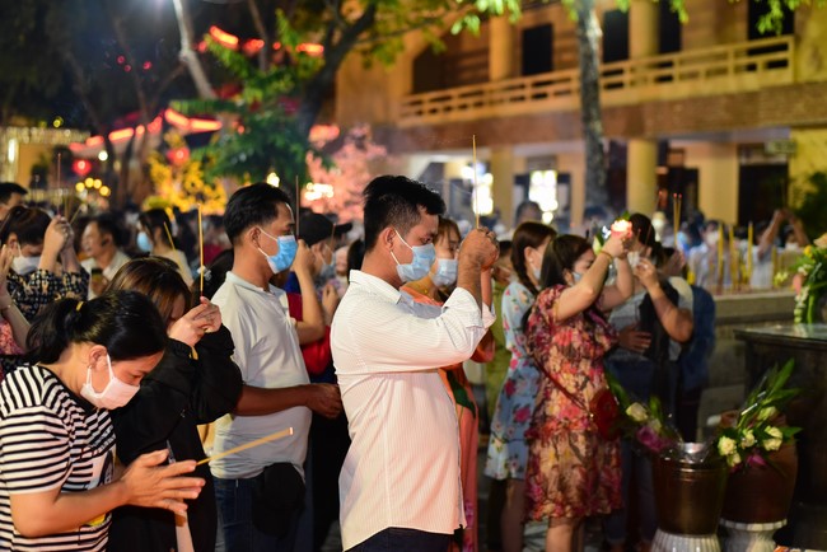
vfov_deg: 27.0
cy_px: 276
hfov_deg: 39.6
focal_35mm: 50
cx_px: 414
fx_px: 1149
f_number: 2.5
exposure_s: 1/160
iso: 3200
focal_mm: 50
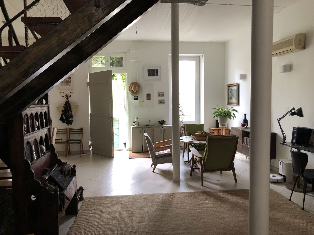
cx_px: 157
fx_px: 254
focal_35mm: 28
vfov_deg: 49.7
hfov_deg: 63.4
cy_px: 118
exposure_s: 1/15
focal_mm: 3.99
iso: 50
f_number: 1.8
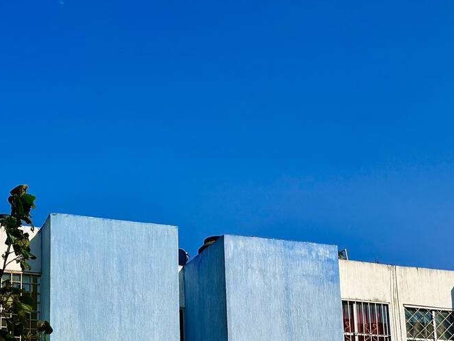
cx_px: 86
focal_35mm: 57
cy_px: 366
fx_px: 748
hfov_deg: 32.8
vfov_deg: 24.1
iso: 50
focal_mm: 5.7
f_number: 1.5
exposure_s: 1/10309
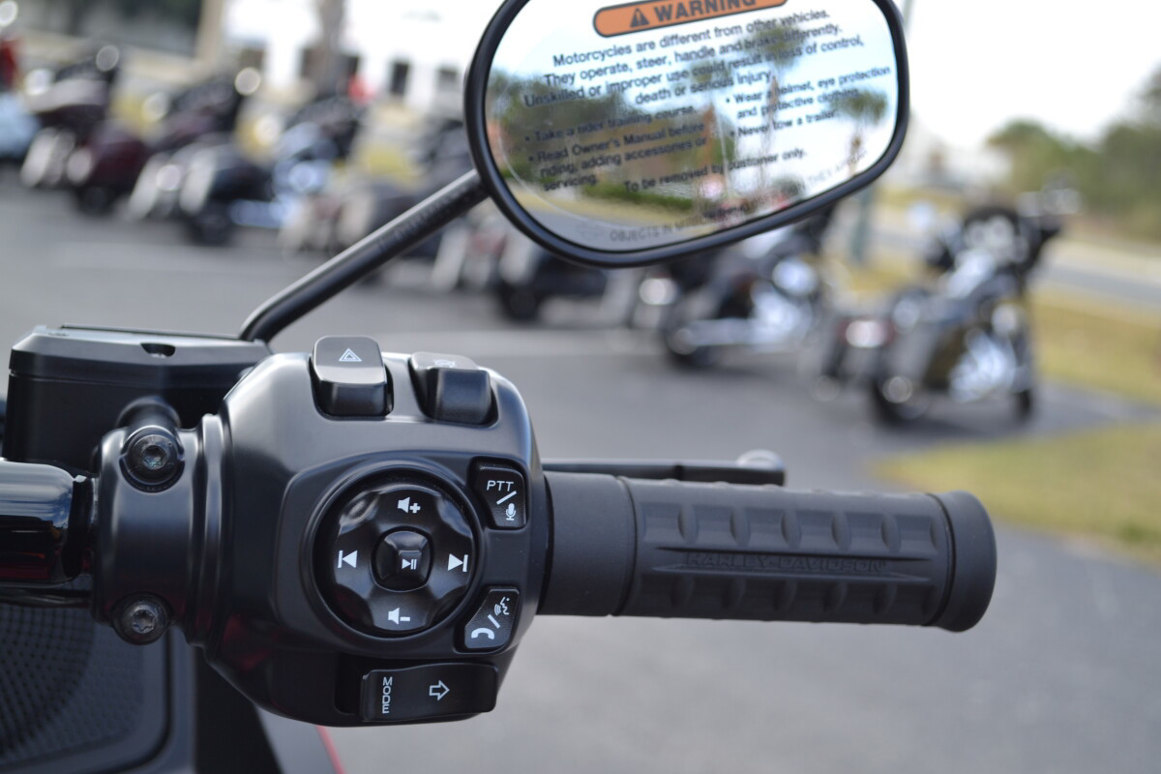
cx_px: 580
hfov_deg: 36.9
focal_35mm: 54
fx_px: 1741
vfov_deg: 25.1
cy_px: 387
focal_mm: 36
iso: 125
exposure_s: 1/125
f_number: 5.6
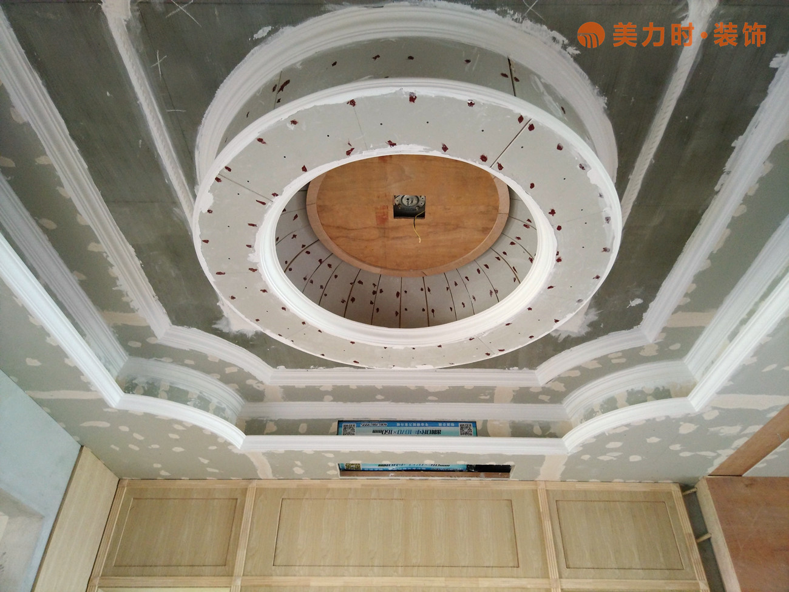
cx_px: 394
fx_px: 524
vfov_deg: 58.8
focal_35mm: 23
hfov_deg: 73.9
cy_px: 296
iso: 1000
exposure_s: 1/20
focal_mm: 4.04
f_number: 2
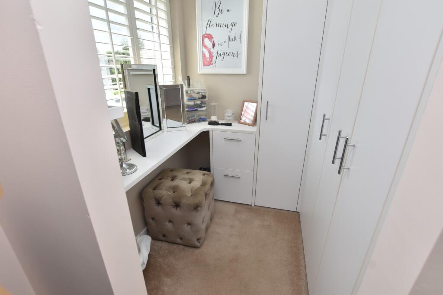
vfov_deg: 72.1
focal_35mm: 16
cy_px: 148
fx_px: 203
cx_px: 222
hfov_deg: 95.0
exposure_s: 1/100
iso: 100
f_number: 5
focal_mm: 11
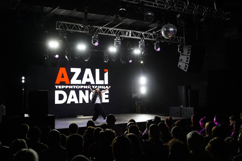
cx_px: 121
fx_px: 269
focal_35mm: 40
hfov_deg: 48.5
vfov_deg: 33.4
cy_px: 80
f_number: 2.8
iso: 1600
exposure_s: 1/320
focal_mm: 40
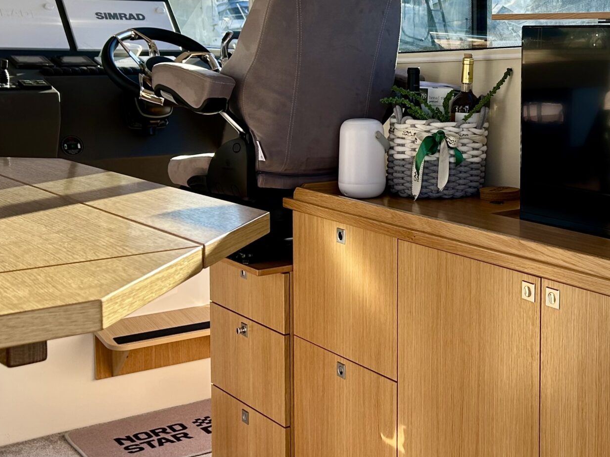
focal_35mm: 54
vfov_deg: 26.8
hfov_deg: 34.6
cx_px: 479
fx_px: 951
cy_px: 142
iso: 50
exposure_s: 1/452
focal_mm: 5.7
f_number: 1.5
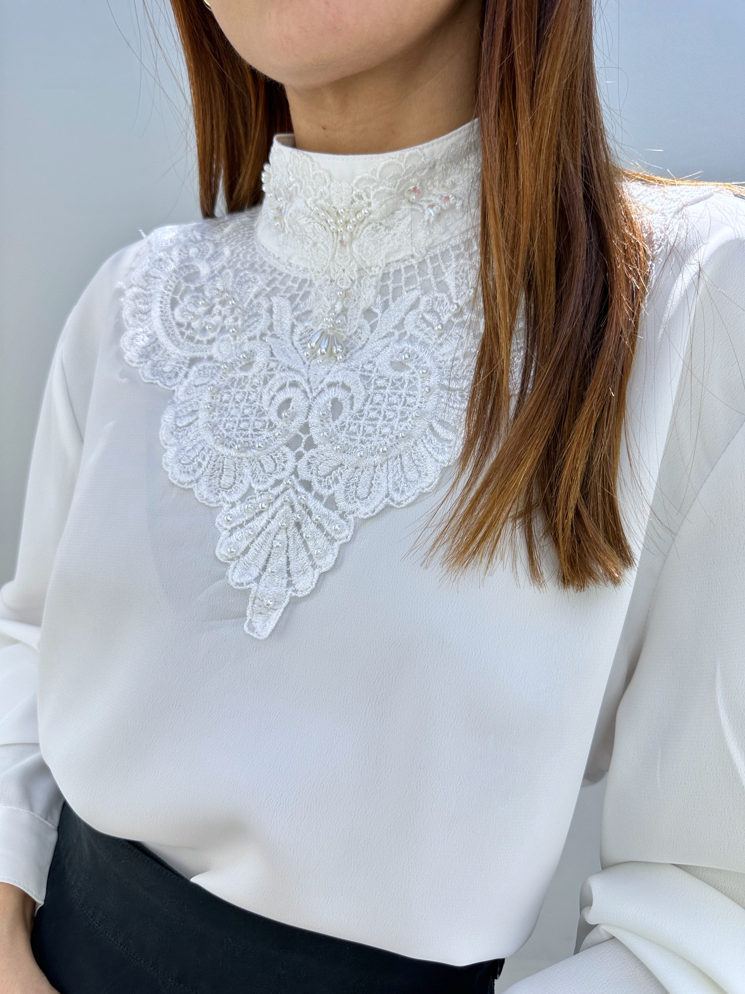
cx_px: 372
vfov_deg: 71.6
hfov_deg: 56.8
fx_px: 689
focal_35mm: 24
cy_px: 497
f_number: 1.78
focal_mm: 6.86
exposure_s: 1/999
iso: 80
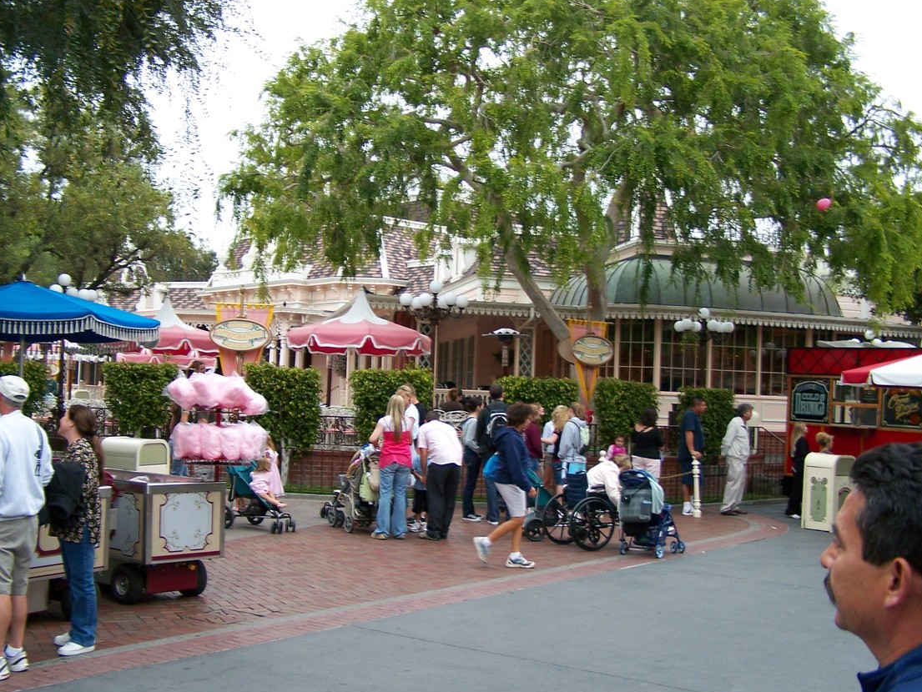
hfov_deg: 42.9
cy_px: 365
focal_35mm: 44
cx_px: 467
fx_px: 1173
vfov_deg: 32.9
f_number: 2.8
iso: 80
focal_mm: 6.3
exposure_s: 1/160
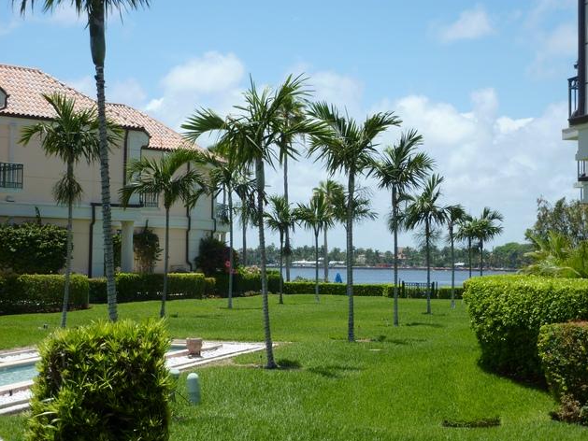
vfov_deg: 24.4
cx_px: 298
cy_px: 222
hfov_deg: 32.2
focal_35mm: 60
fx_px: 1019
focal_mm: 9.7
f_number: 3.9
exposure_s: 1/640
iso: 80
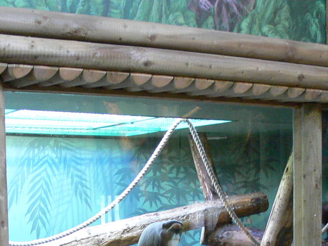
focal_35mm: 86
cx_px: 149
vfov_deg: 16.6
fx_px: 815
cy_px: 278
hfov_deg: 22.8
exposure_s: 1/10
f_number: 2.8
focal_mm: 7.4
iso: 200
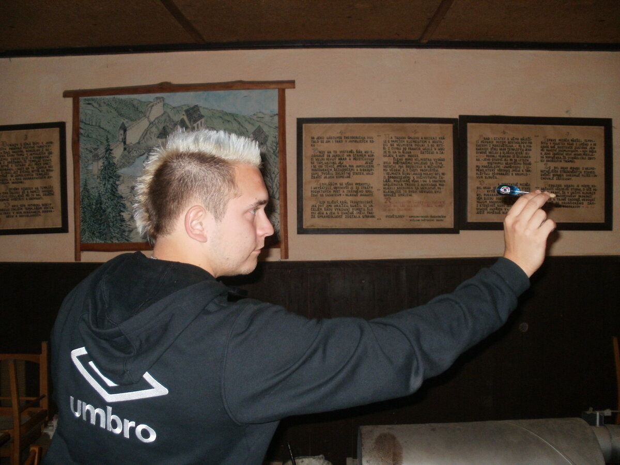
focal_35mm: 36
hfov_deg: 51.4
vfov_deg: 39.7
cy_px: 232
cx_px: 310
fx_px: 645
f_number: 3.5
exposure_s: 1/30
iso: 200
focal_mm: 6.3
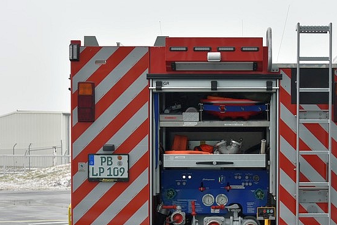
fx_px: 674
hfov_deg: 27.9
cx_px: 214
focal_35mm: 72
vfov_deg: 18.8
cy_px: 181
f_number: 6.3
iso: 400
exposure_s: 1/160
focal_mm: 44
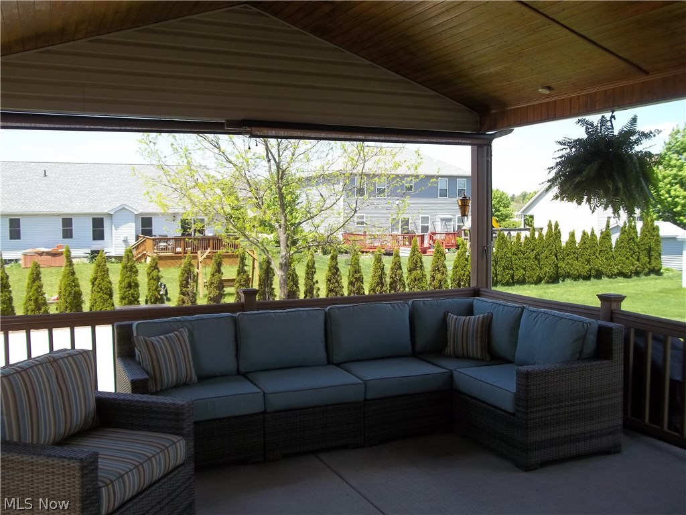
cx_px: 343
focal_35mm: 32
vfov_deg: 44.2
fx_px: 634
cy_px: 258
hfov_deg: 56.8
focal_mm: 5.7
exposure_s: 1/400
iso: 64
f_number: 2.9
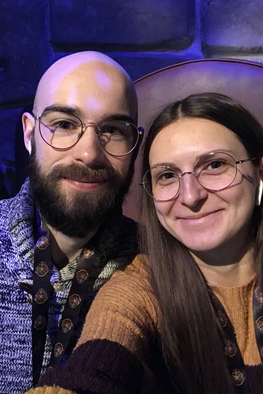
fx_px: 372
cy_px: 196
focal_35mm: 34
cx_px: 144
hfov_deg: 38.9
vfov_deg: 55.8
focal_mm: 2.87
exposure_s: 1/15
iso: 500
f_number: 2.2
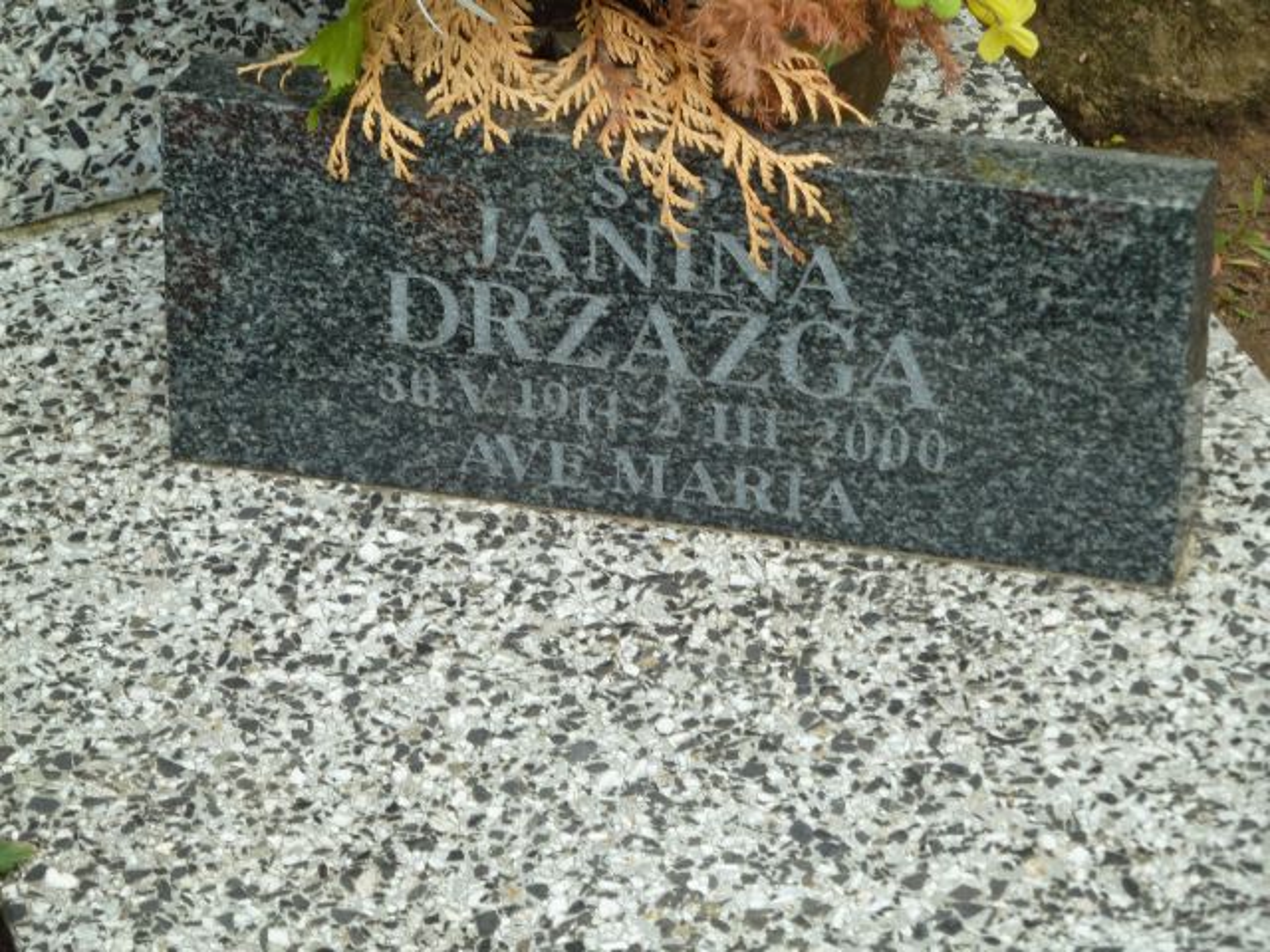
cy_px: 476
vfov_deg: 10.8
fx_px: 5026
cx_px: 635
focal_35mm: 137
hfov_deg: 14.4
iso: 80
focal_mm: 22.5
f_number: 4.5
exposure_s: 1/80
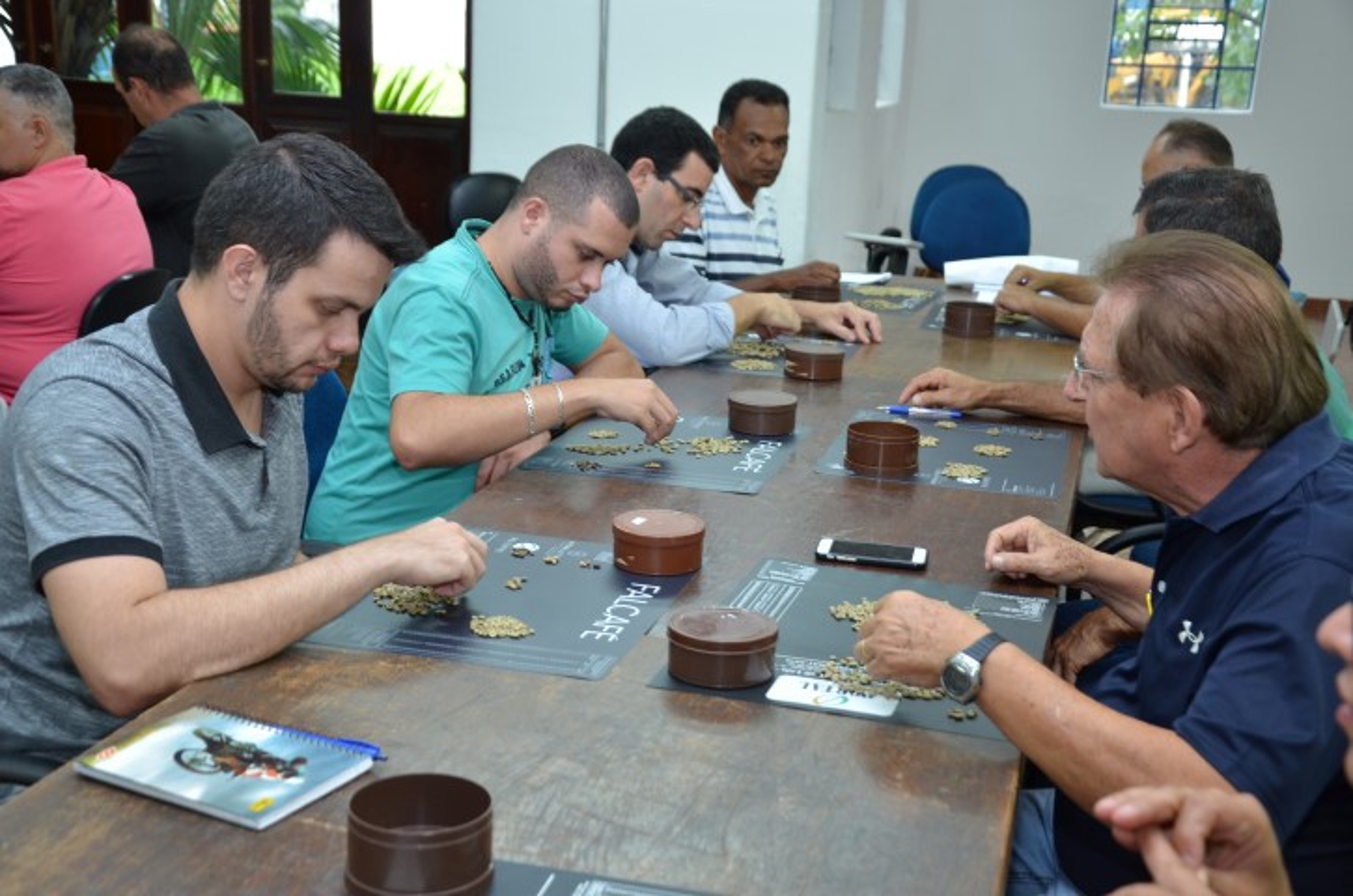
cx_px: 676
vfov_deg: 27.9
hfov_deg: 41.2
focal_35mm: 48
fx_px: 1800
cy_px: 448
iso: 450
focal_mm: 32
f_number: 4.2
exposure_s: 1/60
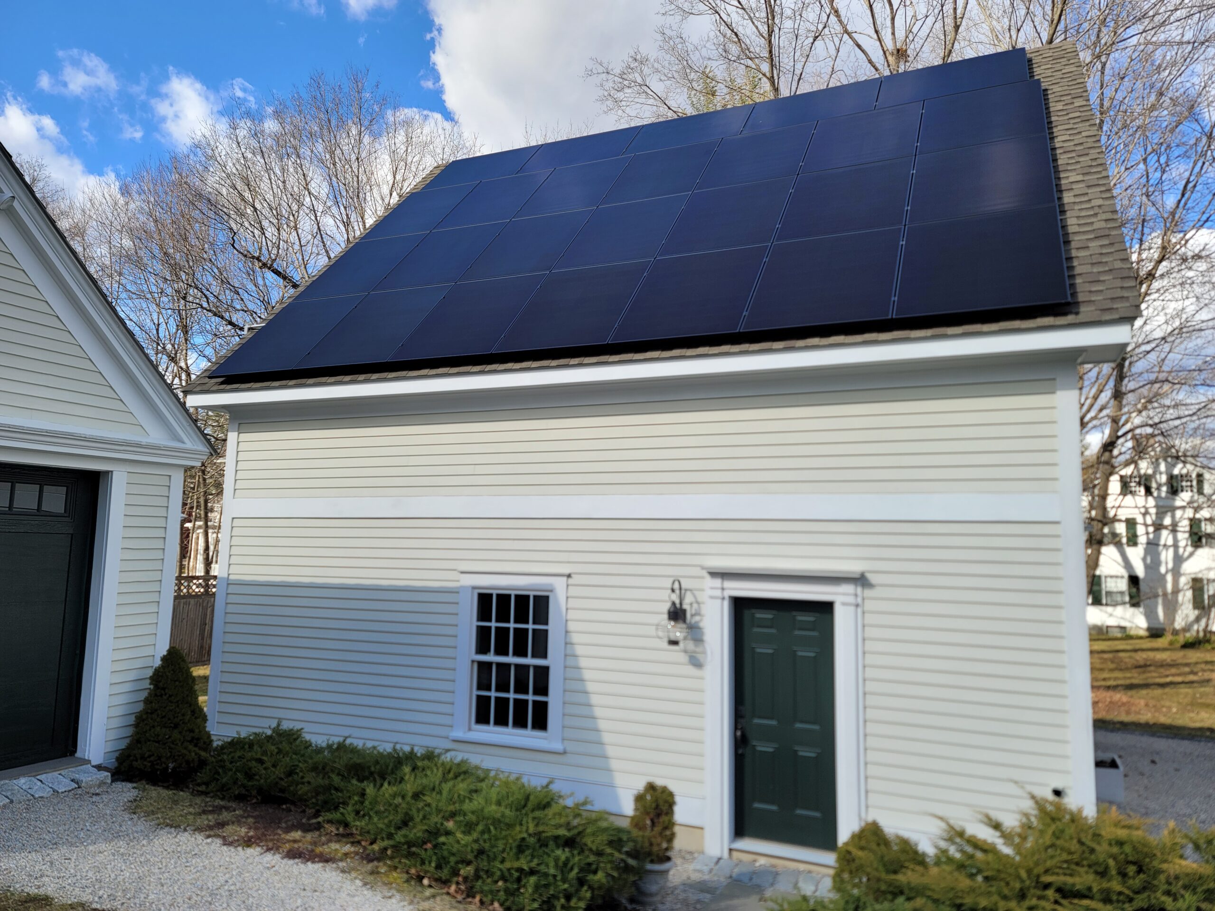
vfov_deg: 54.9
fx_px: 877
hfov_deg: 69.4
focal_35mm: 25
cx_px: 608
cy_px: 456
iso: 20
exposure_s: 1/496
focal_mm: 7
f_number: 1.8
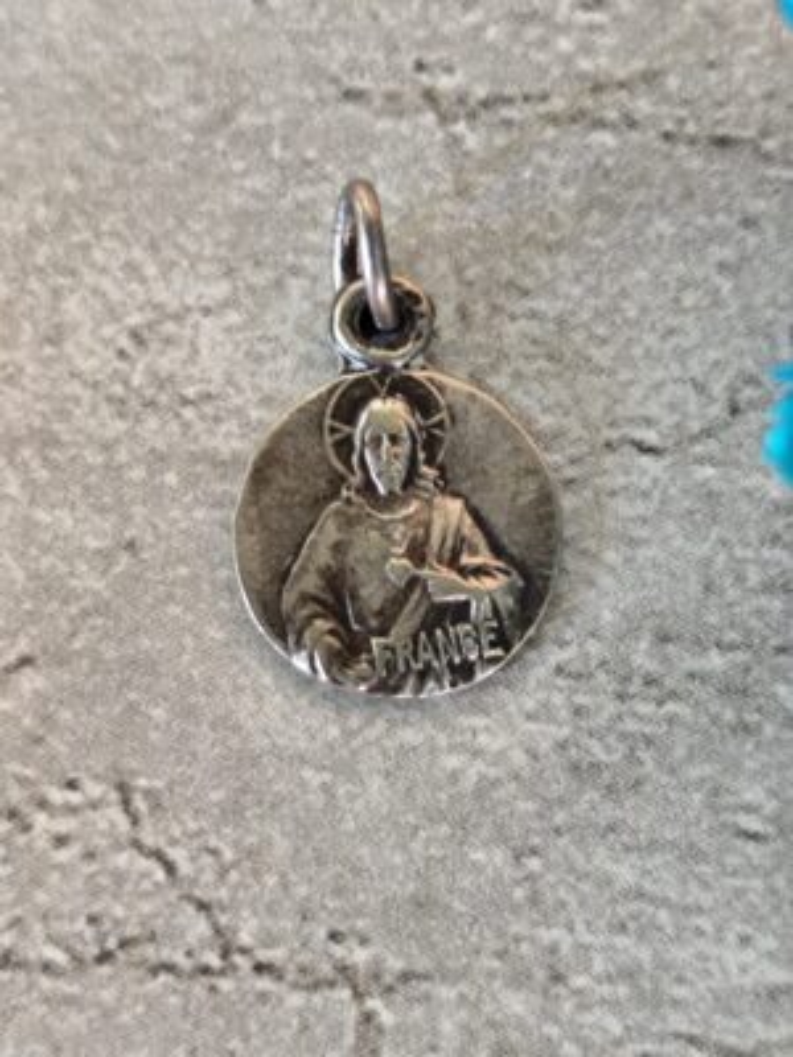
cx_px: 396
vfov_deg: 21.1
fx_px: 2841
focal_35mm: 93
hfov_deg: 15.9
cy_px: 528
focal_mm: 6.19
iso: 400
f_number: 1.65
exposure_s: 1/25
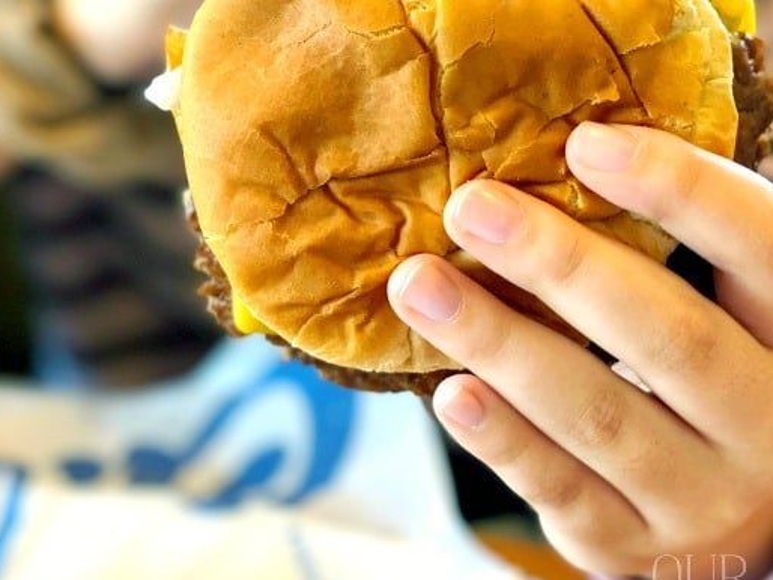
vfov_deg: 16.2
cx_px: 329
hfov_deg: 21.5
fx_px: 2033
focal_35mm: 91
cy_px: 147
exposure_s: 1/120
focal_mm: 6
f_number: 2
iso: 200
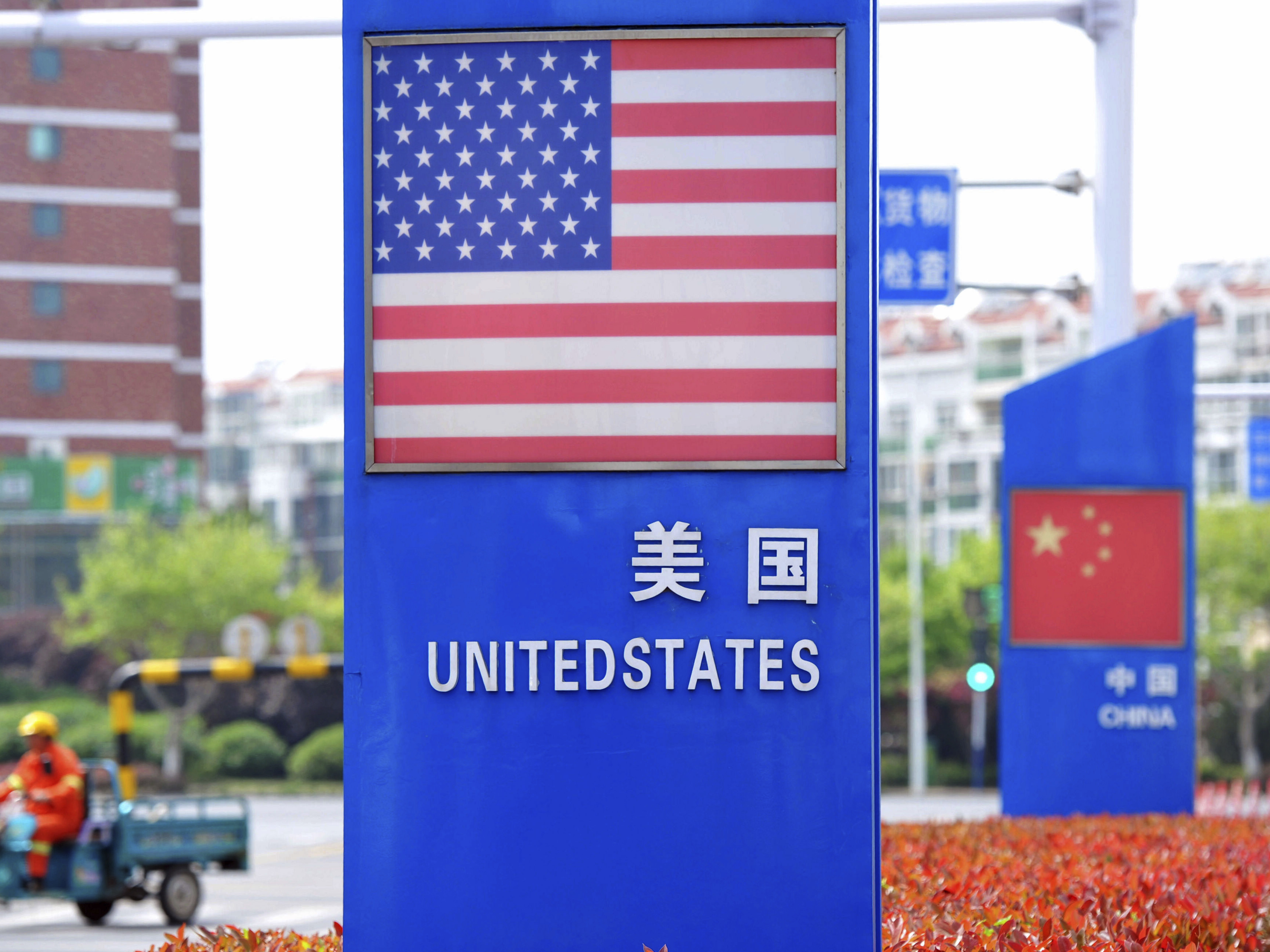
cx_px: 620
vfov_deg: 10.1
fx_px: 5393
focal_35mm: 147
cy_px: 476
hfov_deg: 13.4
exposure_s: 1/640
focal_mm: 135
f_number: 4.5
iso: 200
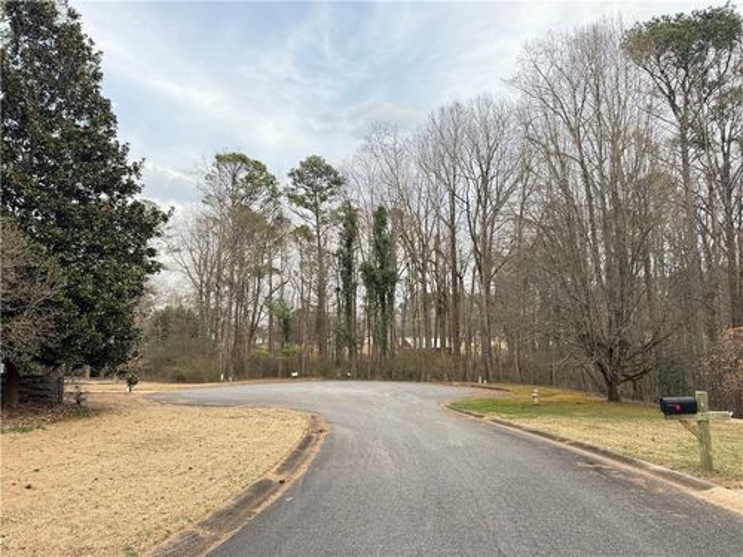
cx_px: 372
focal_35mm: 24
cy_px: 278
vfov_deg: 56.8
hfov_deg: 71.6
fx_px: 515
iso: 80
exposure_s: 1/292
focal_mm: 6.86
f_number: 1.78
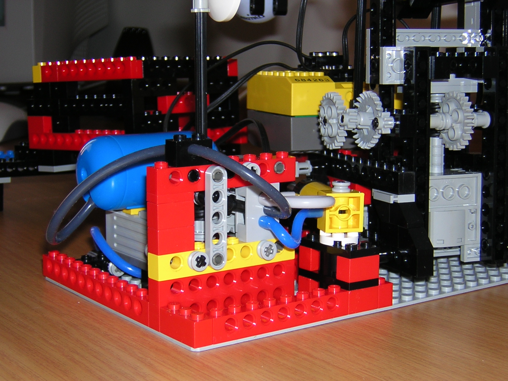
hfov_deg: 29.4
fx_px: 969
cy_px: 190
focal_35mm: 66
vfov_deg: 22.3
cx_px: 254
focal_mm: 8.6
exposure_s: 1/60.1
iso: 100
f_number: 3.5
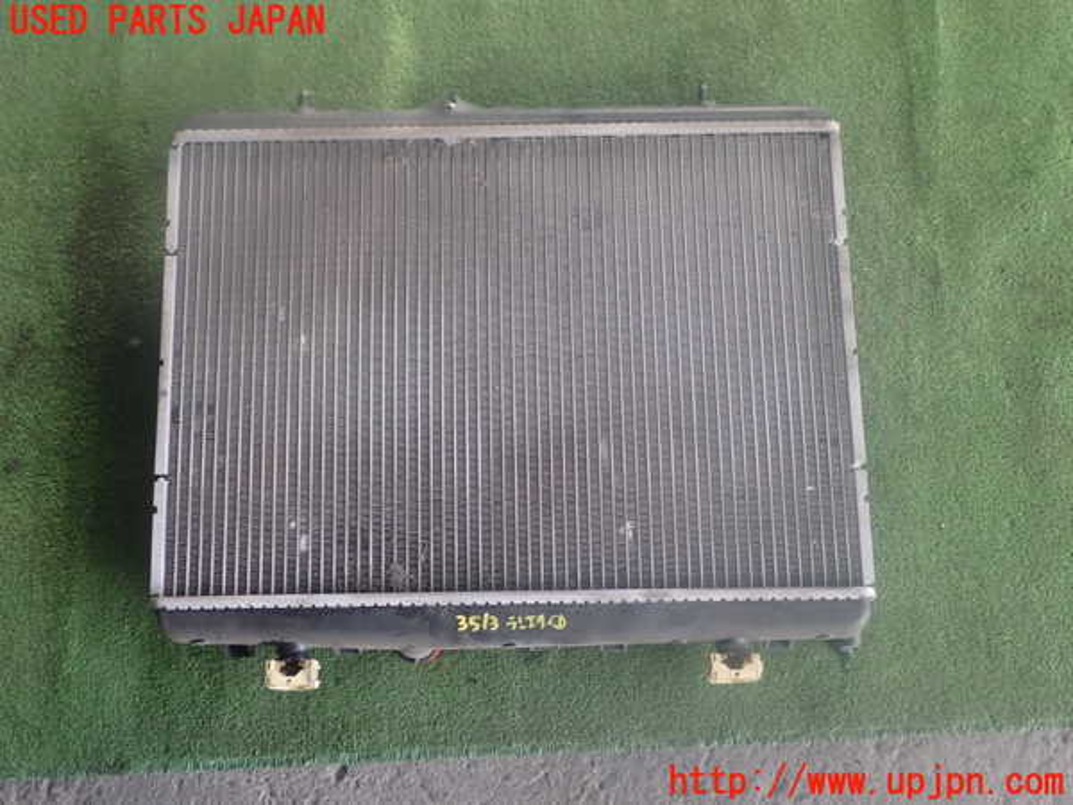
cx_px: 536
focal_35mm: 44
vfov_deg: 32.9
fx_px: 1364
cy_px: 402
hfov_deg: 42.9
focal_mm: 7.84
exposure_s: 1/80
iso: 160
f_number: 2.9
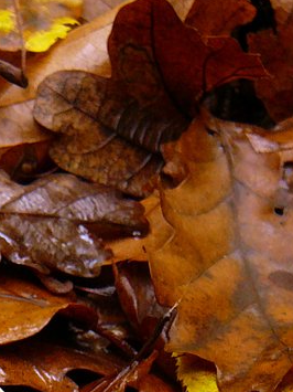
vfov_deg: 18.4
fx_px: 1141
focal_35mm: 101
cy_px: 472
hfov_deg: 13.9
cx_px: -118
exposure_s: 1/30
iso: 160
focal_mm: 5.2
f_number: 2.8
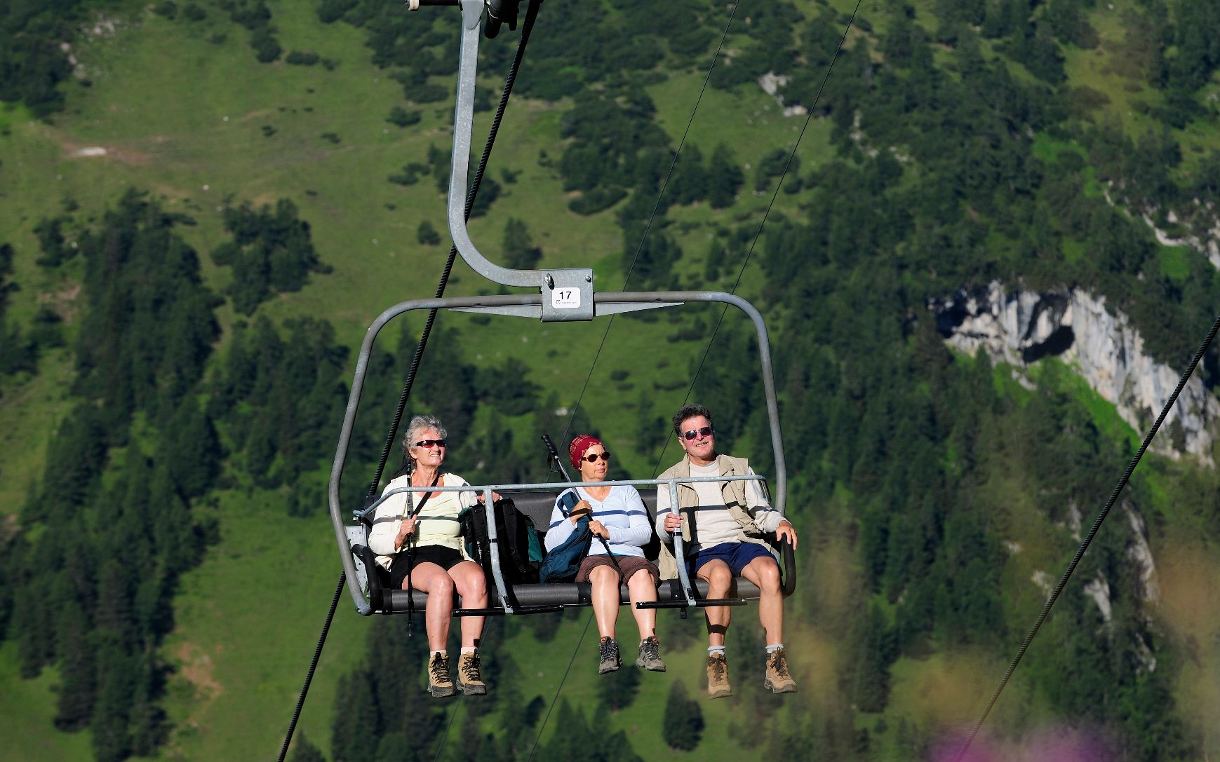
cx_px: 601
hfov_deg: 11.6
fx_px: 5985
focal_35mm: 180
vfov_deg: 7.3
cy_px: 321
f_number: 6.3
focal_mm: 160
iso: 125
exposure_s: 1/800
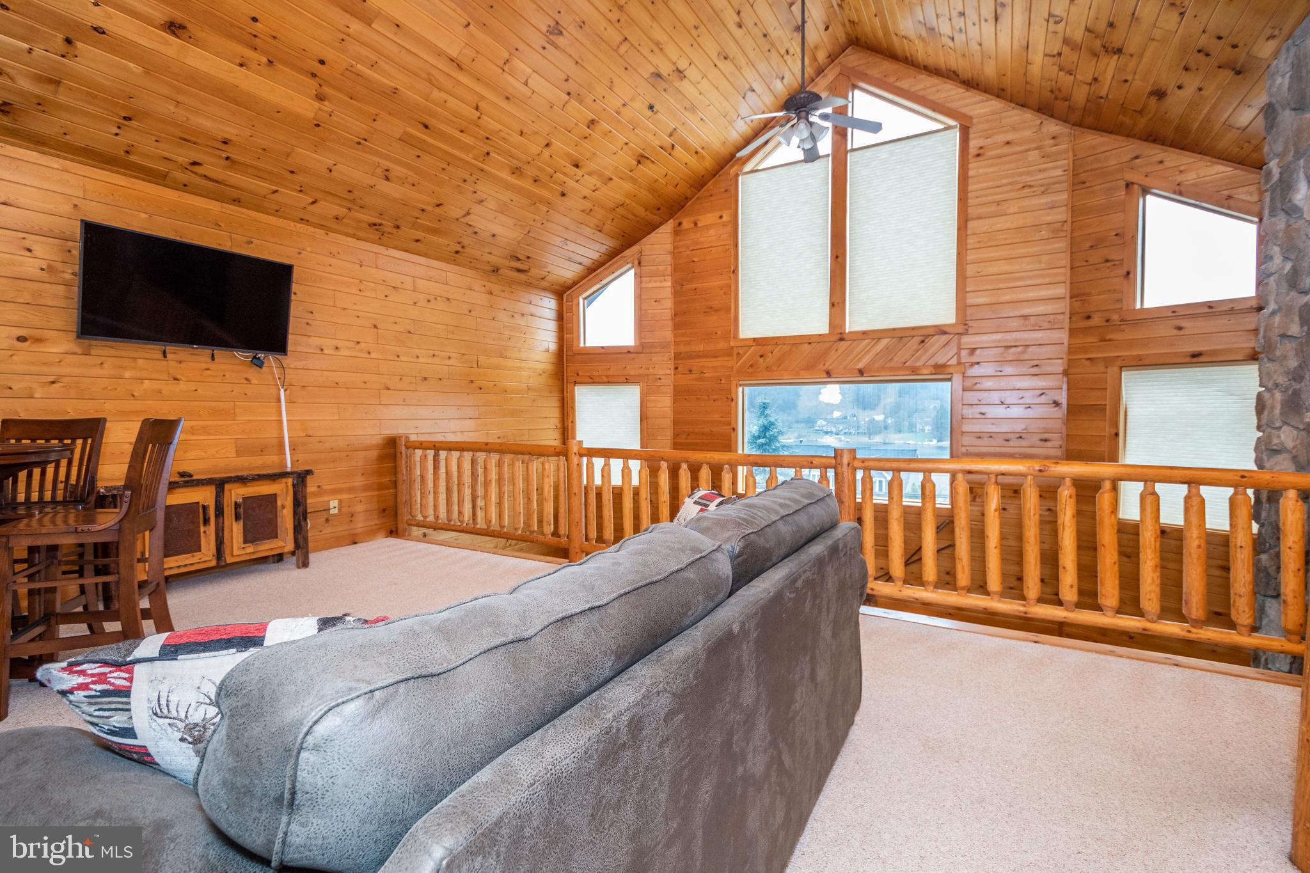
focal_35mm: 15
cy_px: 436
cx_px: 655
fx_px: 546
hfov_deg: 100.4
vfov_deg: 77.3
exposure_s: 1/60
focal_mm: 10
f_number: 4
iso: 500
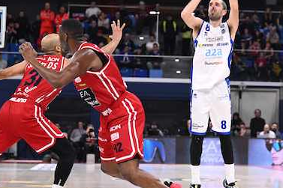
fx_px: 951
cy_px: 85
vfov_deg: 11.3
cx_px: 215
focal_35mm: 121
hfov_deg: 16.8
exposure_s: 1/1600
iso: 2000
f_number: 3.2
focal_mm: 76
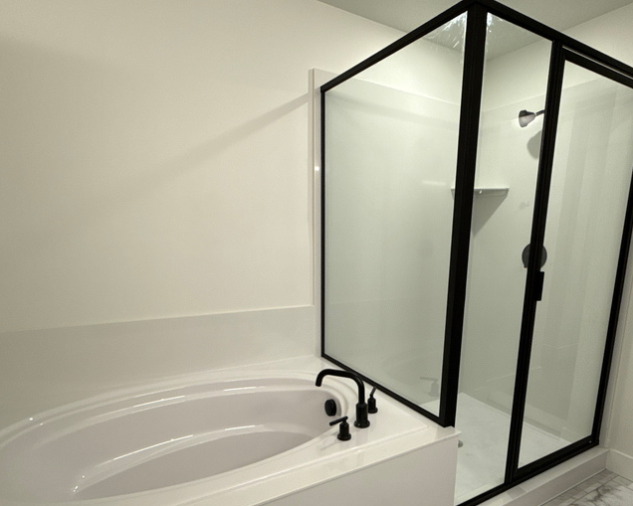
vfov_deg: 62.4
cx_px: 361
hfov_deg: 74.6
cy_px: 312
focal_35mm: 22
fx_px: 412
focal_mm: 2.22
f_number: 2.2
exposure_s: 1/120
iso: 125
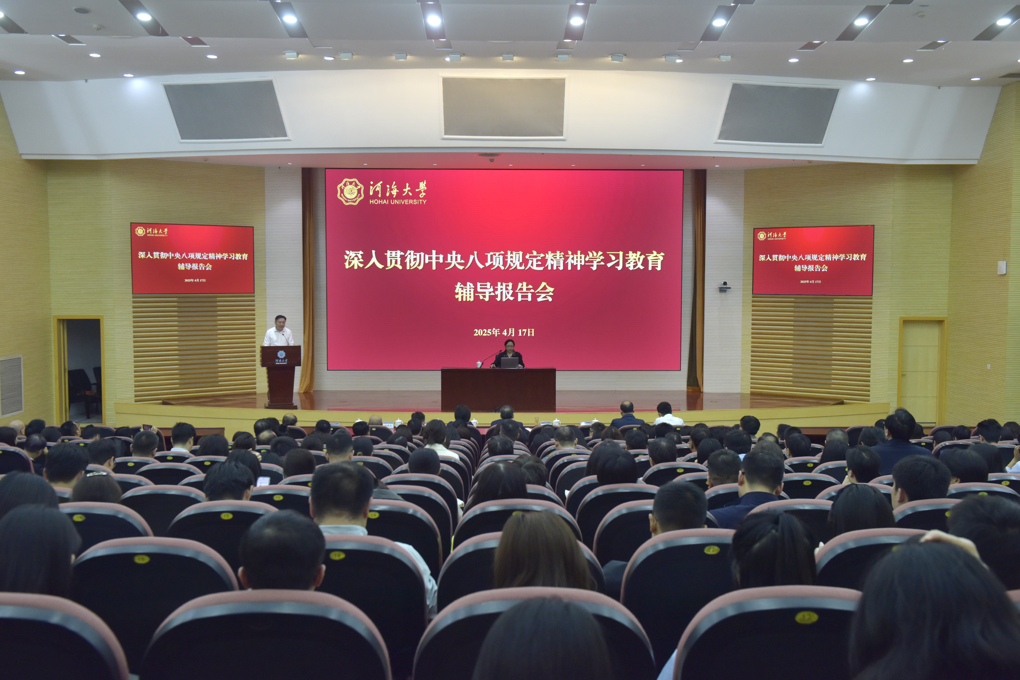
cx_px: 510
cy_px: 340
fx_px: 963
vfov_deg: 38.9
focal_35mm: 34
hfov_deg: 55.8
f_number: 5.6
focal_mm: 34
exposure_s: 1/160
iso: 2000
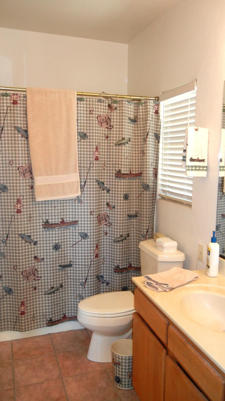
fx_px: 350
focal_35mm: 33
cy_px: 202
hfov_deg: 35.6
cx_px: 125
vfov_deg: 59.5
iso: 200
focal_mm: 5.4
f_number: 3.5
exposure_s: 1/30
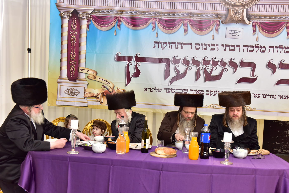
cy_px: 96
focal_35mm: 44
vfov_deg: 30.5
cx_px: 144
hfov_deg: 44.5
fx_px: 353
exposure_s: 1/250
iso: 1600
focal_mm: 44
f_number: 4
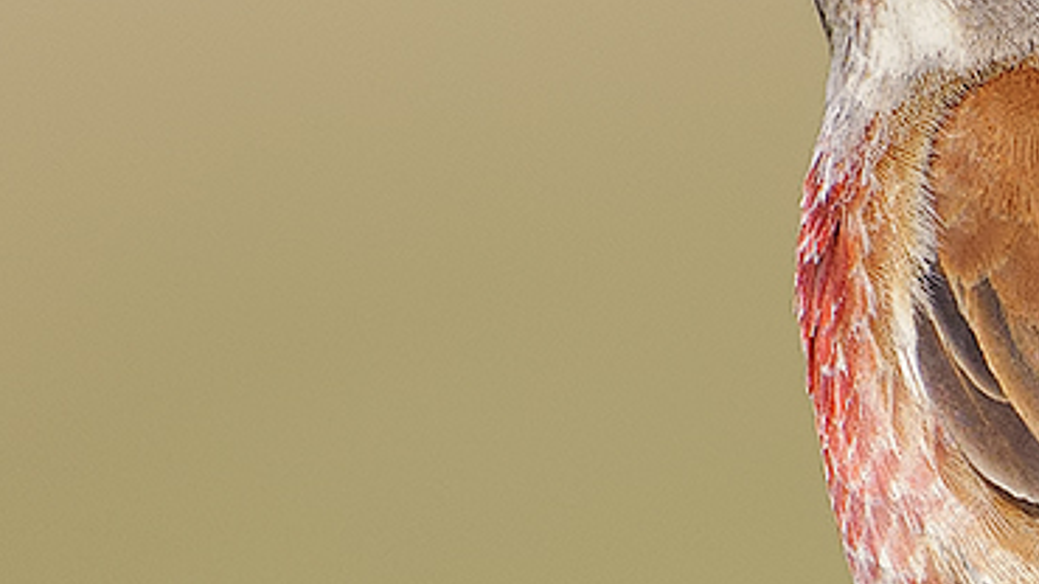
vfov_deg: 0.3
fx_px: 111094
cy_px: 734
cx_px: 564
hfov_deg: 0.5
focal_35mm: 4033
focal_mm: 500
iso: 500
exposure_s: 1/1250
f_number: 7.1
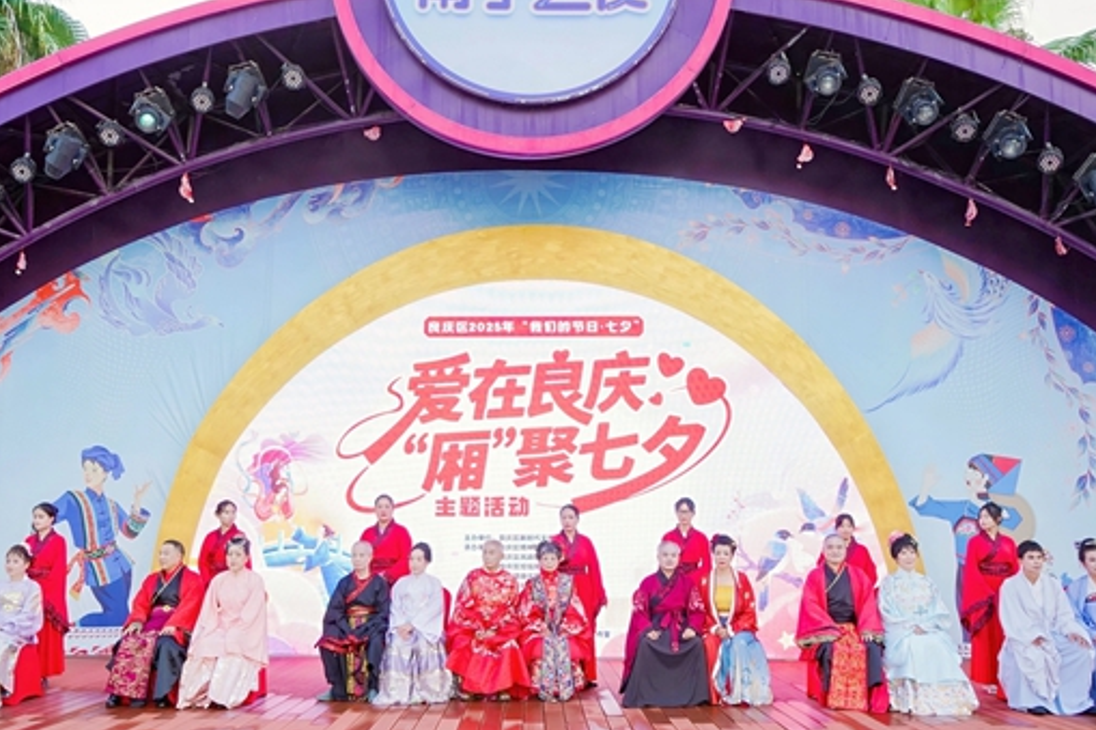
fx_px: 1004
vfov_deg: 39.8
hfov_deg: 57.2
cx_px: 515
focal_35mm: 33
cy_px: 429
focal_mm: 28
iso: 400
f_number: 5.6
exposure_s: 1/125
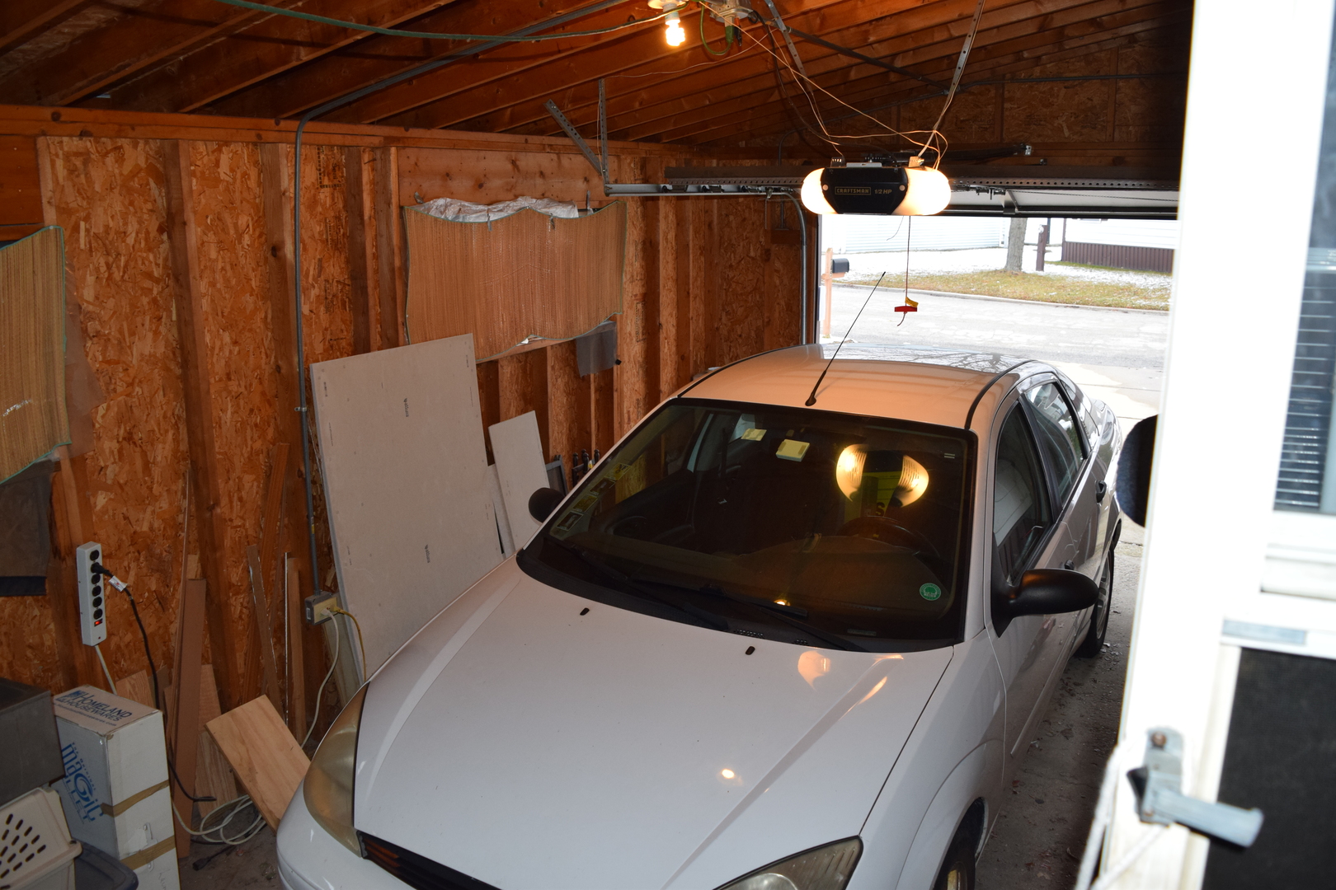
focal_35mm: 27
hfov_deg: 67.4
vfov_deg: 47.9
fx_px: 1002
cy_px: 445
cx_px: 668
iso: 800
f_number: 5
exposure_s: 1/100
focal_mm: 18
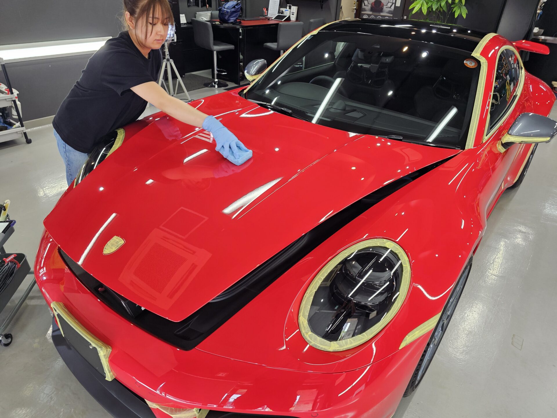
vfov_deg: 58.9
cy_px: 209
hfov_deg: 73.9
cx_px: 278
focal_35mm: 23
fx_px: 370
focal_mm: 6.3
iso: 100
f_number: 1.7
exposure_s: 1/100
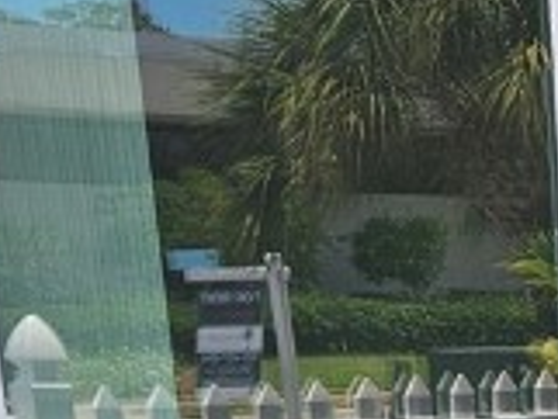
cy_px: 1150
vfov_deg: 8.8
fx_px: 2355
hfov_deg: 12.2
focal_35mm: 146
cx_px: 1057
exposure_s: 1/598
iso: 32
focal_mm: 5.4
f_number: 1.8
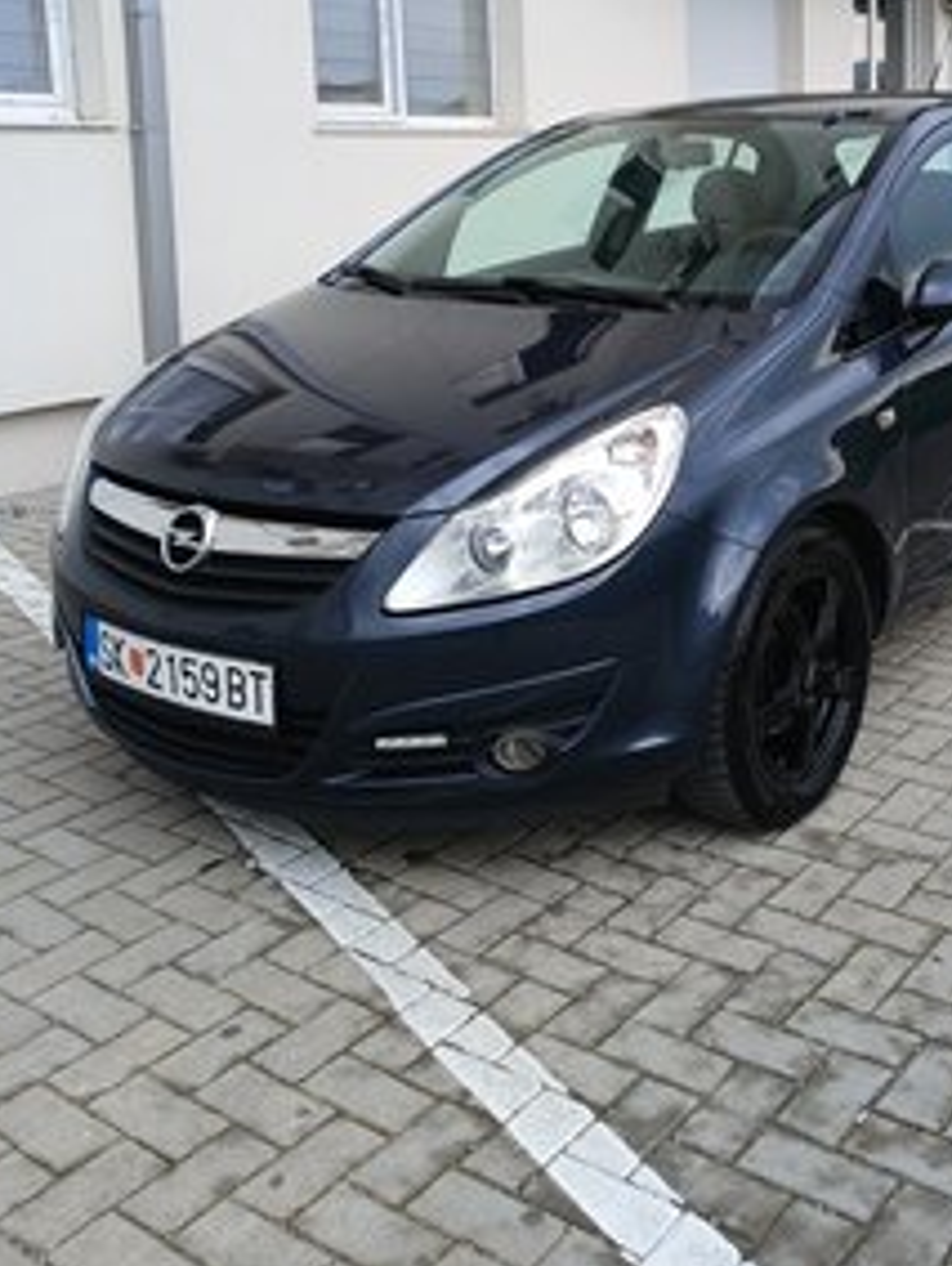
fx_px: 1427
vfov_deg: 46.6
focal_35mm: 39
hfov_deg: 36.4
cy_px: 365
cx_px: 655
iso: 25
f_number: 1.8
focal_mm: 3.98
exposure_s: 1/100
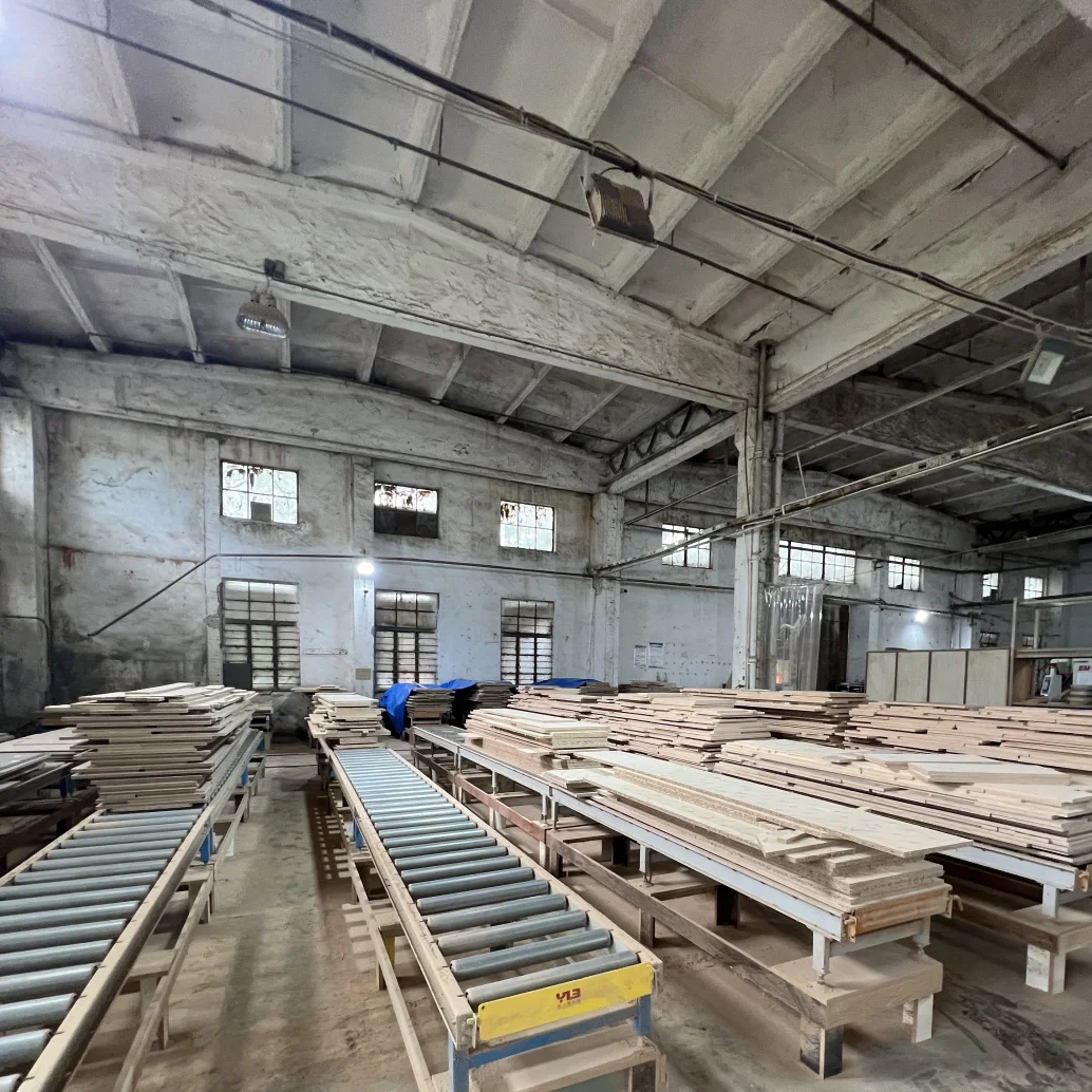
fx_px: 571
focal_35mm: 16
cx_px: 569
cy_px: 707
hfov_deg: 87.4
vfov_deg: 85.1
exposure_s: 1/100
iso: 200
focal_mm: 1.57
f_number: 1.8
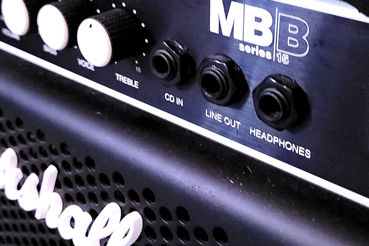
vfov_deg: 24.0
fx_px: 574
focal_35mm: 56
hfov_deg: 35.6
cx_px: 177
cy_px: 67
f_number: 1.8
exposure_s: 1/15
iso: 1600
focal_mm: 5.4
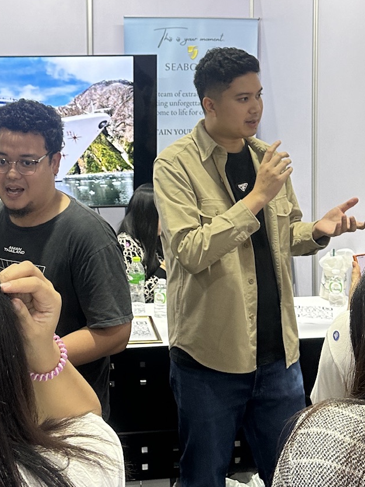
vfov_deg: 32.1
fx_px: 829
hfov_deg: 24.7
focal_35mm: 59
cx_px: 116
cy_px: 123
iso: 160
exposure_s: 1/100
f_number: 1.78
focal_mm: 6.86
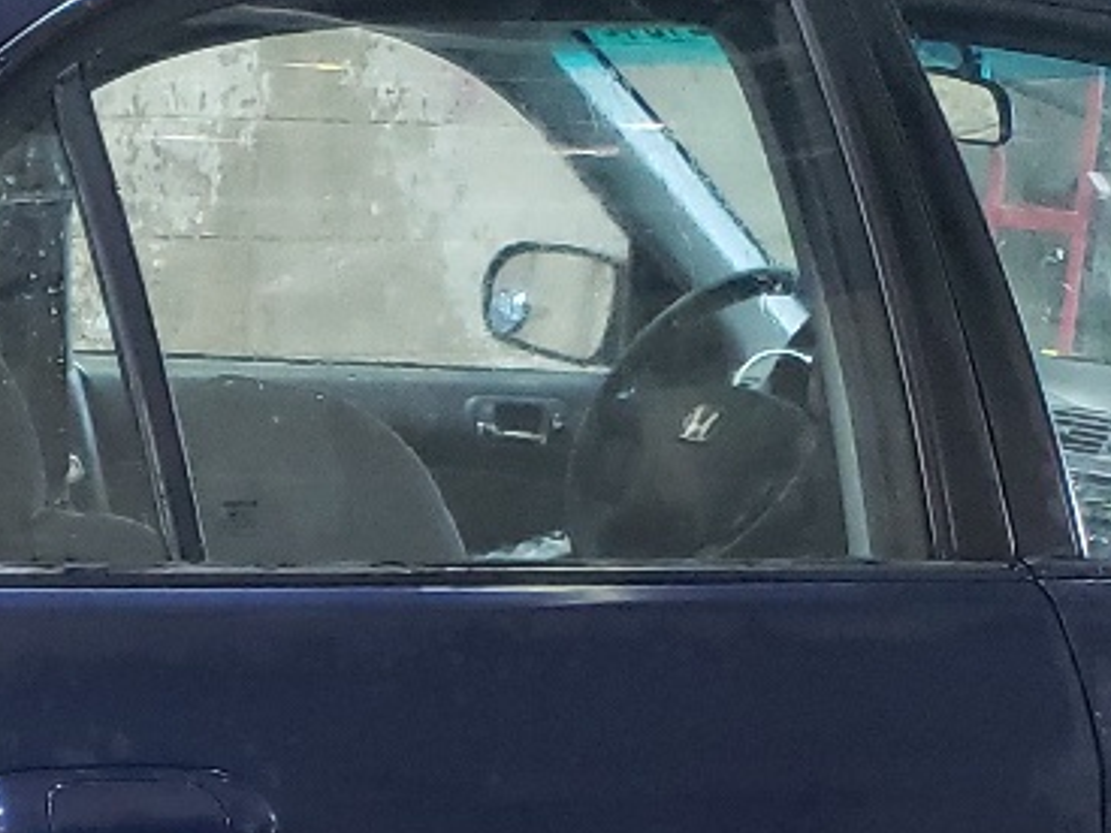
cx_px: 112
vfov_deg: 12.5
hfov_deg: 17.2
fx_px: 3627
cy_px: 1225
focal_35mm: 113
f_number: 1.5
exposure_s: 1/40
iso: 317
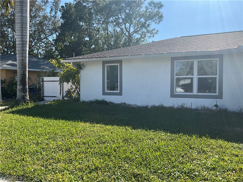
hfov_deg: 61.7
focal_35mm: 29
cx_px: 122
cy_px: 91
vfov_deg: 48.2
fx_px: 204
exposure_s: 1/1279
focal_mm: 3
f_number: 1.8
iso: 25
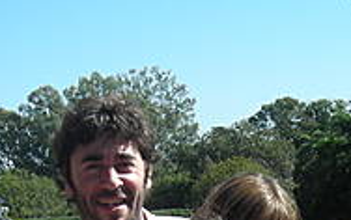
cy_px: 382
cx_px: 261
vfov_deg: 9.2
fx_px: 1312
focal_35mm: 137
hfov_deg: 15.2
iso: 50
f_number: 6.4
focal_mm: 6.3
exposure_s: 1/140
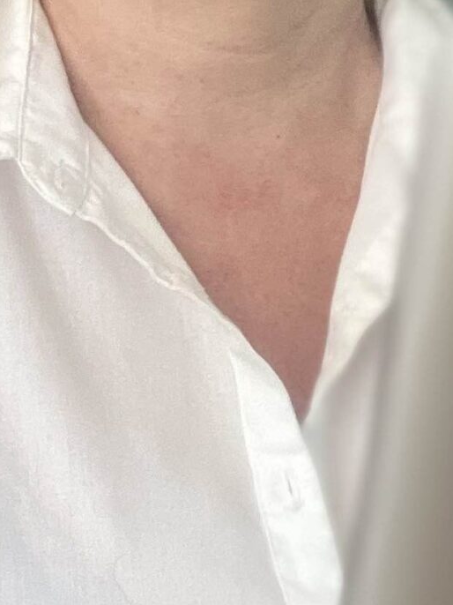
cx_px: 279
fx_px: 1955
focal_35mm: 112
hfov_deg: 13.2
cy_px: 98
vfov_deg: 17.4
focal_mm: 2.71
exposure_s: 1/60
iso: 125
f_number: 2.2
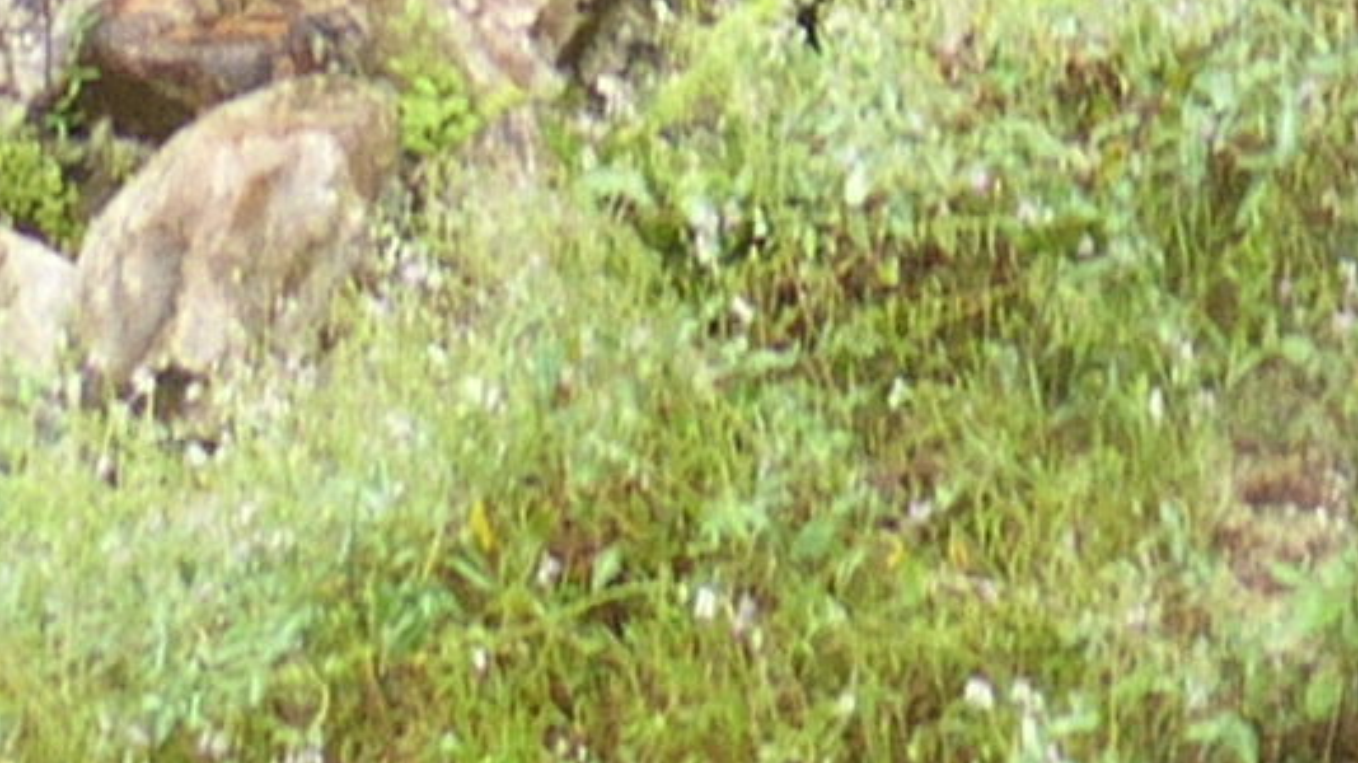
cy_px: -2419
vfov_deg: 5.2
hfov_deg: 10.5
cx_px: 1363
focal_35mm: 204
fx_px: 7344
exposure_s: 1/125
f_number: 3.2
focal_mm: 4.5
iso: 100
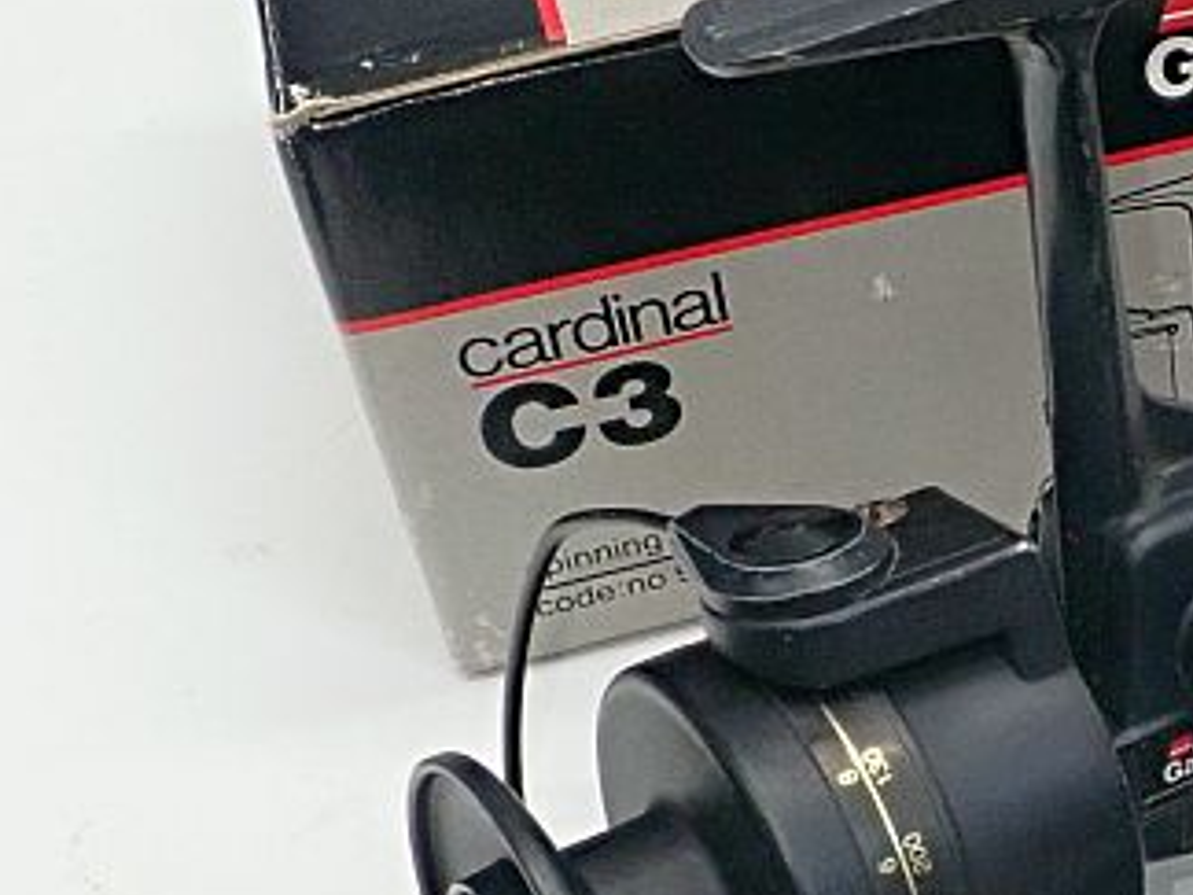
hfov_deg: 24.2
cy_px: 494
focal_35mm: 74
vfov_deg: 19.9
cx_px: 1381
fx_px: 2550
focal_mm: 5.5
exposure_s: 1/60
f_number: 3.2
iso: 800
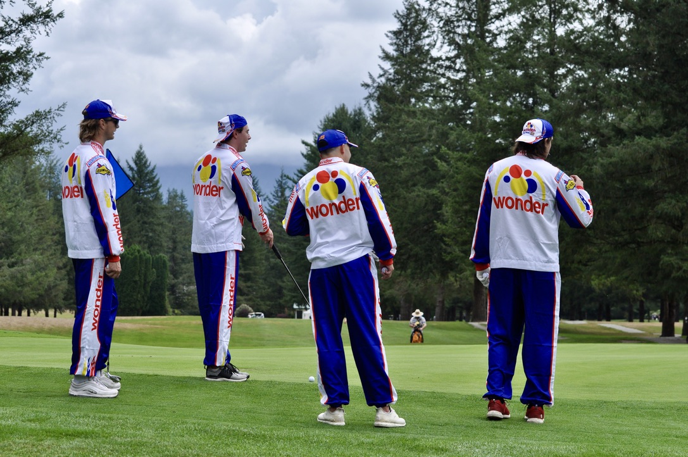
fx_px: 2004
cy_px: 228
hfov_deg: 19.5
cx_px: 344
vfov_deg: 13.0
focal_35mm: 105
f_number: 6.3
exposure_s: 1/1600
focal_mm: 70
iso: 400
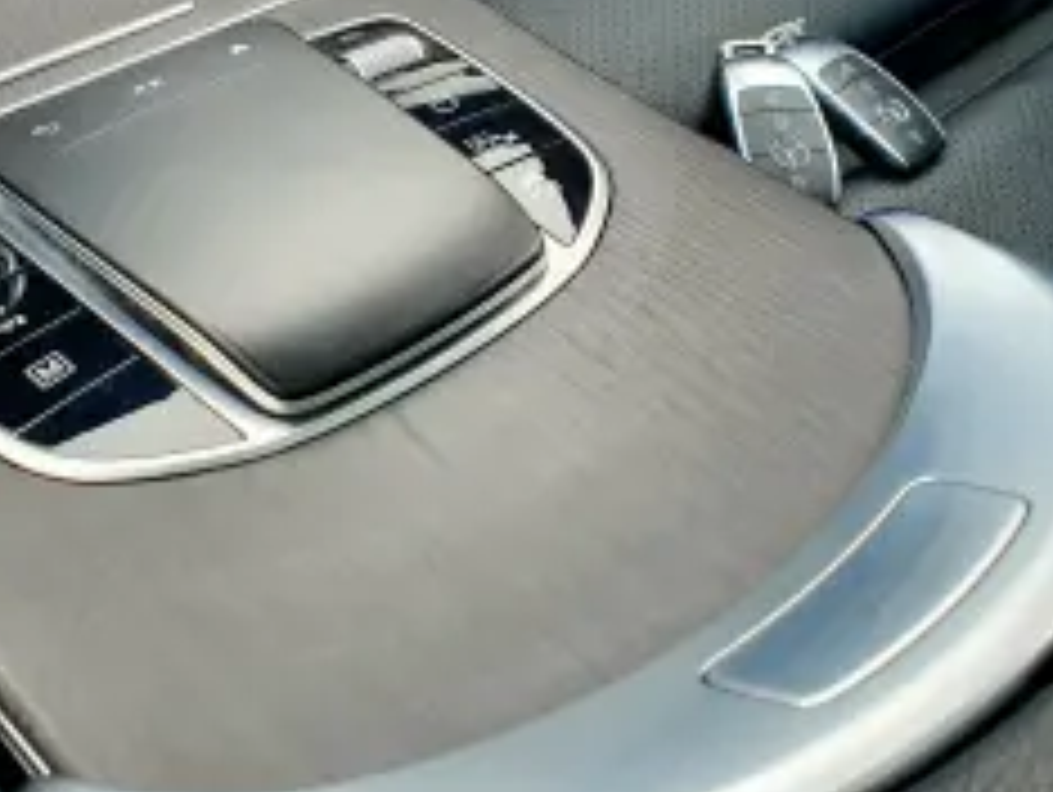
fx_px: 1218
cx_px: 333
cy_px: 230
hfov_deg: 45.9
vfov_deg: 35.5
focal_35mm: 40
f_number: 2.4
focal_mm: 4.32
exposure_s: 1/100
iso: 64
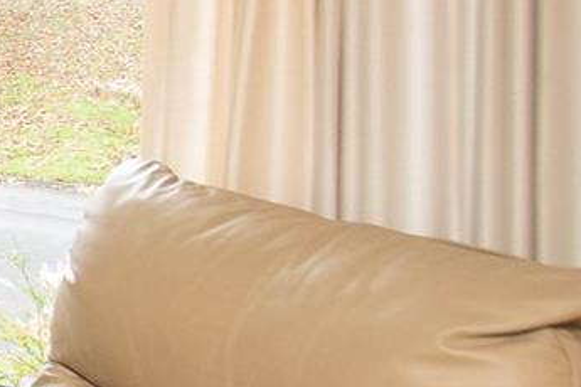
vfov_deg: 14.4
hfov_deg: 12.9
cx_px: -978
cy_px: 110
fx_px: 1533
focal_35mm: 95
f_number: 5.6
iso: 800
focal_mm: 11
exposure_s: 1/60
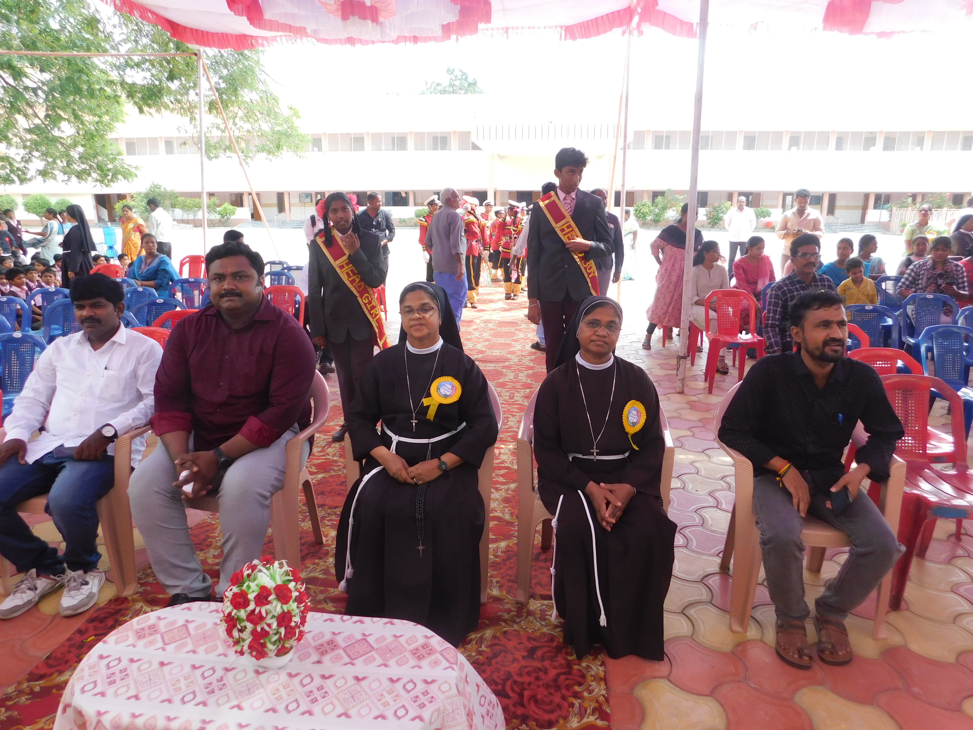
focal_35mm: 23
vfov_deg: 58.9
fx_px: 646
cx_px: 486
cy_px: 365
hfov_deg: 73.9
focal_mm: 4
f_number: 3
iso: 125
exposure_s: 1/250
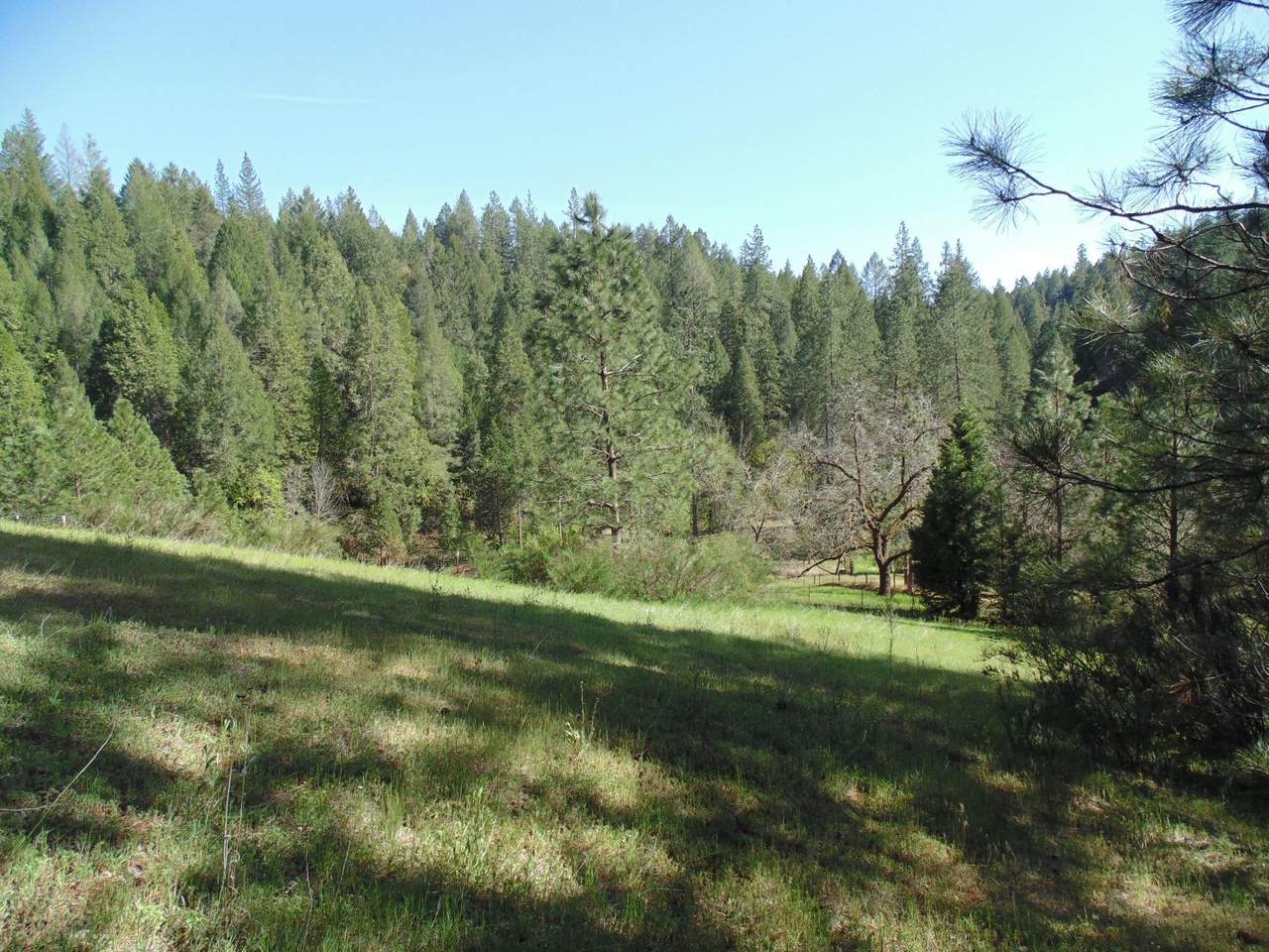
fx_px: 807
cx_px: 634
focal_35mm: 22
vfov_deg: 61.1
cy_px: 476
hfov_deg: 76.4
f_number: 3.1
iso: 80
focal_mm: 4
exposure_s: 1/400
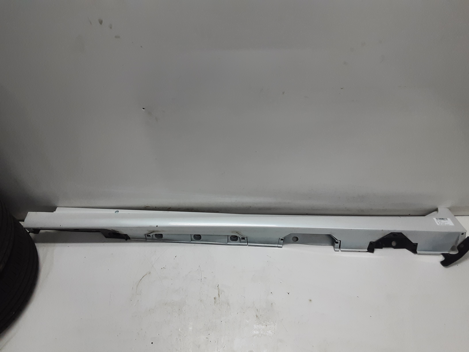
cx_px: 234
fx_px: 366
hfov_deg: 65.3
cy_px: 176
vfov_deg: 51.4
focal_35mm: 27
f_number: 1.9
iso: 100
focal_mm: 2.91
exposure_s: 1/50
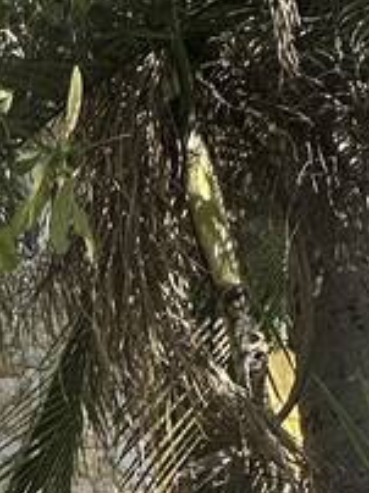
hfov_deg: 15.0
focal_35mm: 75
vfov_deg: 17.1
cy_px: 1045
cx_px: -423
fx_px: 1068
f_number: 2.2
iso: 40
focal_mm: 2.22
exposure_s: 1/353
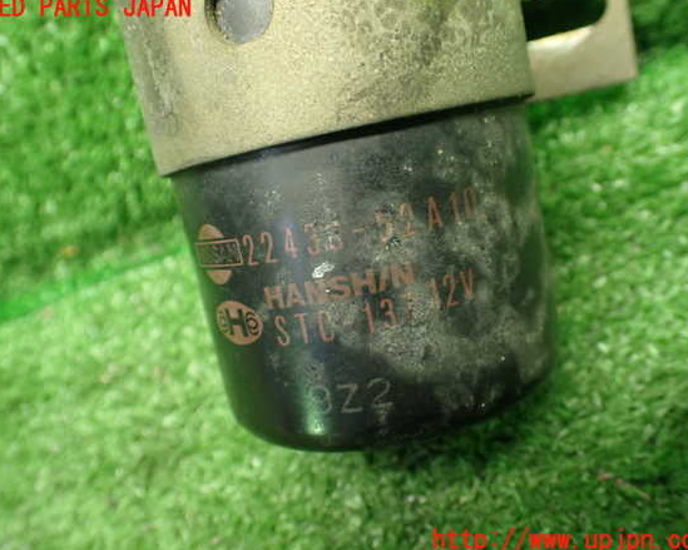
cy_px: 274
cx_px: 340
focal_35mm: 32
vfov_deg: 45.8
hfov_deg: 55.7
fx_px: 651
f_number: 2.3
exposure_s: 1/50
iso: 800
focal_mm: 5.4
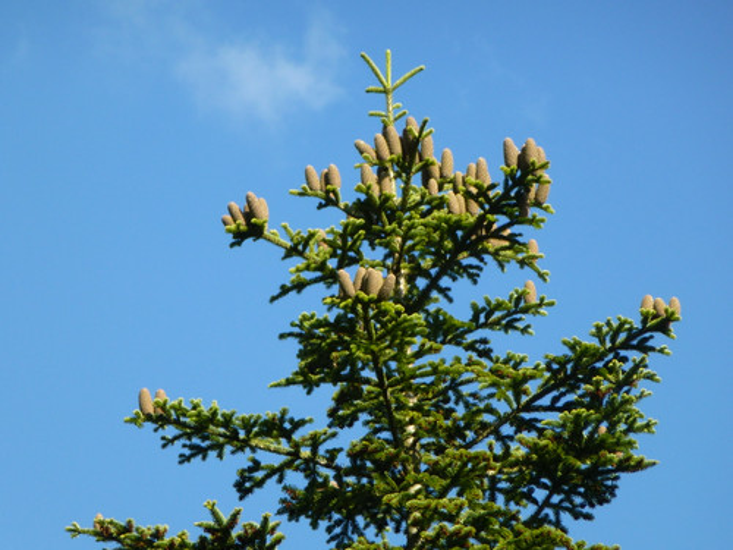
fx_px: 7094
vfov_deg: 4.4
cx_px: 366
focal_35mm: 335
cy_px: 275
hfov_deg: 5.9
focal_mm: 54.5
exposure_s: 1/250
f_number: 5.7
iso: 100
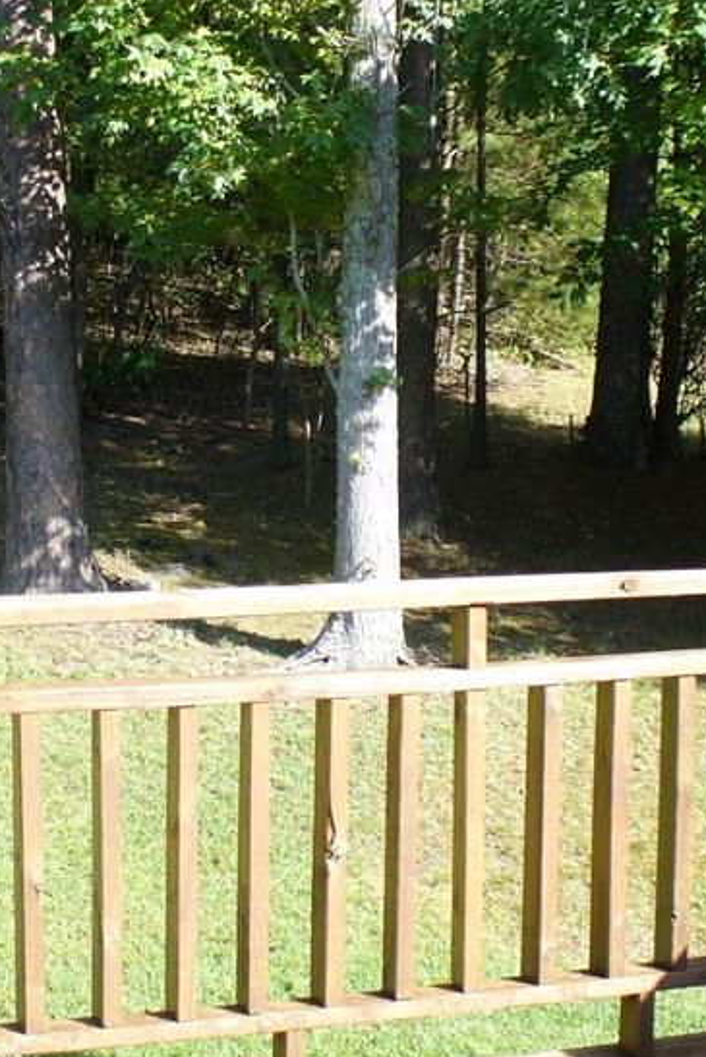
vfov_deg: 28.0
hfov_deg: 18.9
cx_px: 238
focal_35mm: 72
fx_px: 2116
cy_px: 446
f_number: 2.8
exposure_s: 1/250
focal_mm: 6.1
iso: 80
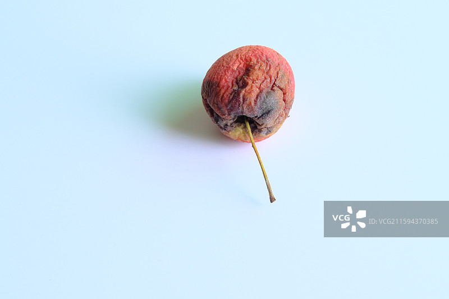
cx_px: 224
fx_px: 399
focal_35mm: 32
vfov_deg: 41.1
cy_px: 150
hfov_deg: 58.7
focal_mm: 21.5
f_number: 7.1
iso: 800
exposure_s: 1/30
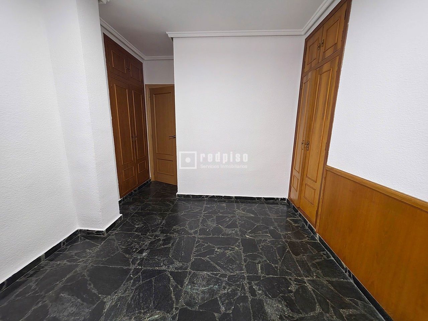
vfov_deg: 89.9
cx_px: 214
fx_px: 161
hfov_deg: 106.2
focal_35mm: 13
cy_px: 160
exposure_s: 1/25
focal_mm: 2.2
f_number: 1.9
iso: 125
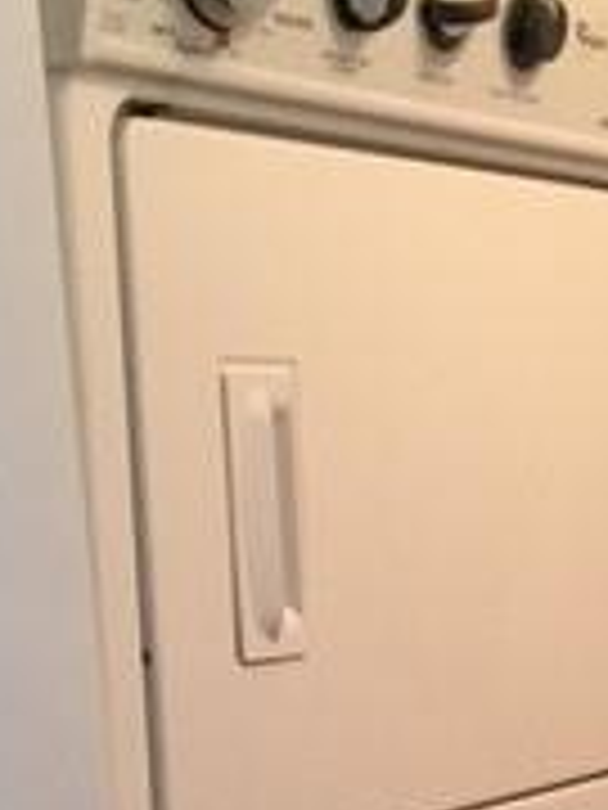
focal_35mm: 103
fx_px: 2412
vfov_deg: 17.2
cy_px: 1220
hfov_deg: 14.0
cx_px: 698
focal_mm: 4.15
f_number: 2.2
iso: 80
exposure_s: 1/30
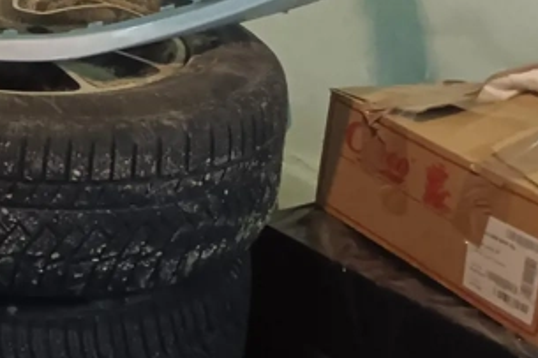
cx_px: -325
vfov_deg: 14.4
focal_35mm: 92
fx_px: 1374
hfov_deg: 18.8
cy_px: -74
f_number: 1.9
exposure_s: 1/25
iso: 2202
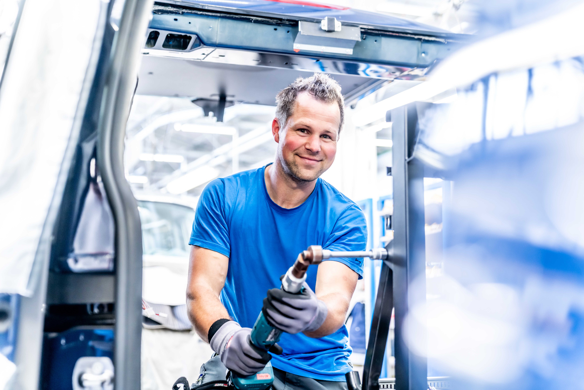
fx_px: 876
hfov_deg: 36.9
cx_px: 292
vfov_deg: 25.1
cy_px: 195
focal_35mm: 54
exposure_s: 1/80
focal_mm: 54
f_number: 2.8
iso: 800
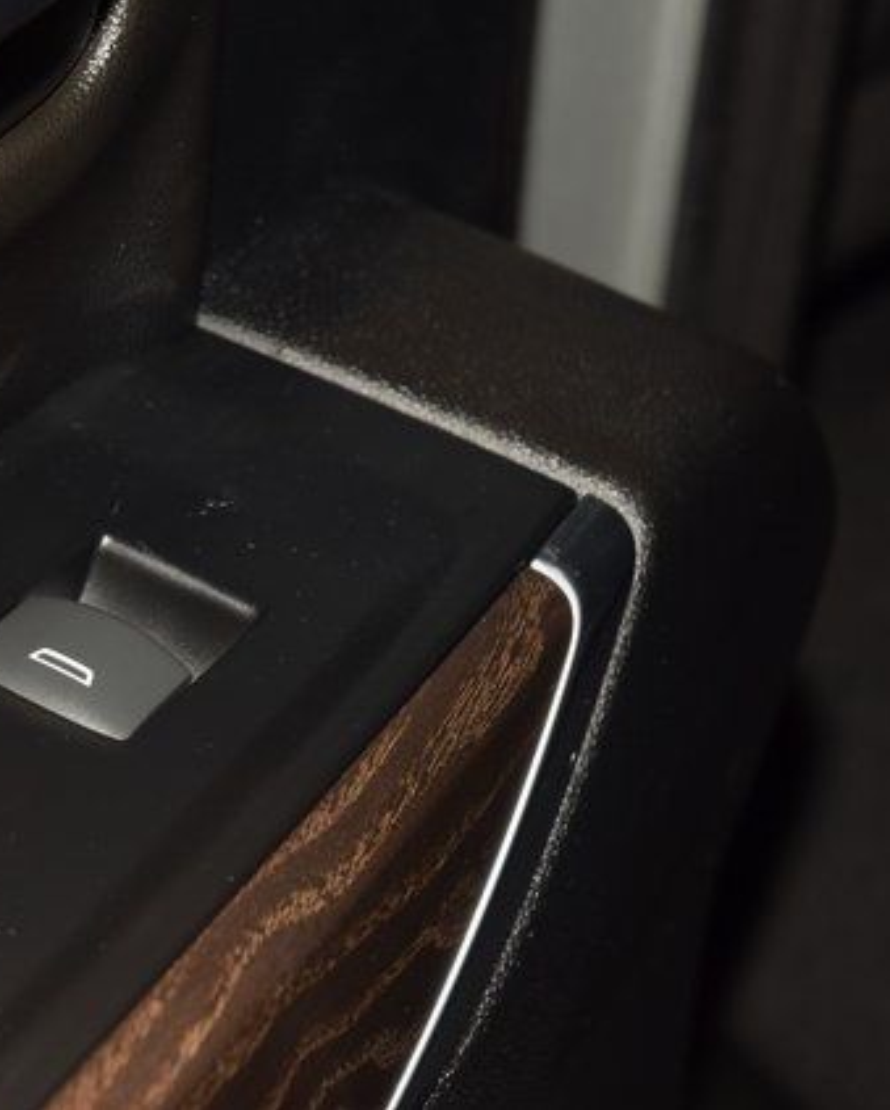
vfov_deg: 12.9
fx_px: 4901
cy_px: 552
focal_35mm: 149
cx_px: 87
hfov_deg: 10.3
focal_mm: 70
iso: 180
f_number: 8
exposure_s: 1/125
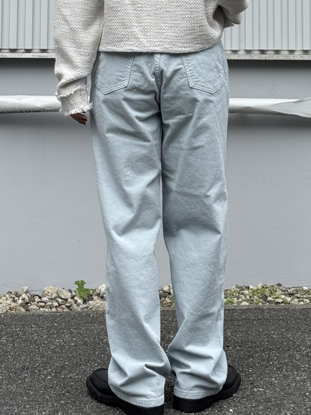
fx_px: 611
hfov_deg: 28.6
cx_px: 163
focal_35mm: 51
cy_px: 204
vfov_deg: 37.5
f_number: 1.78
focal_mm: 6.76
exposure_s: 1/995
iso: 64
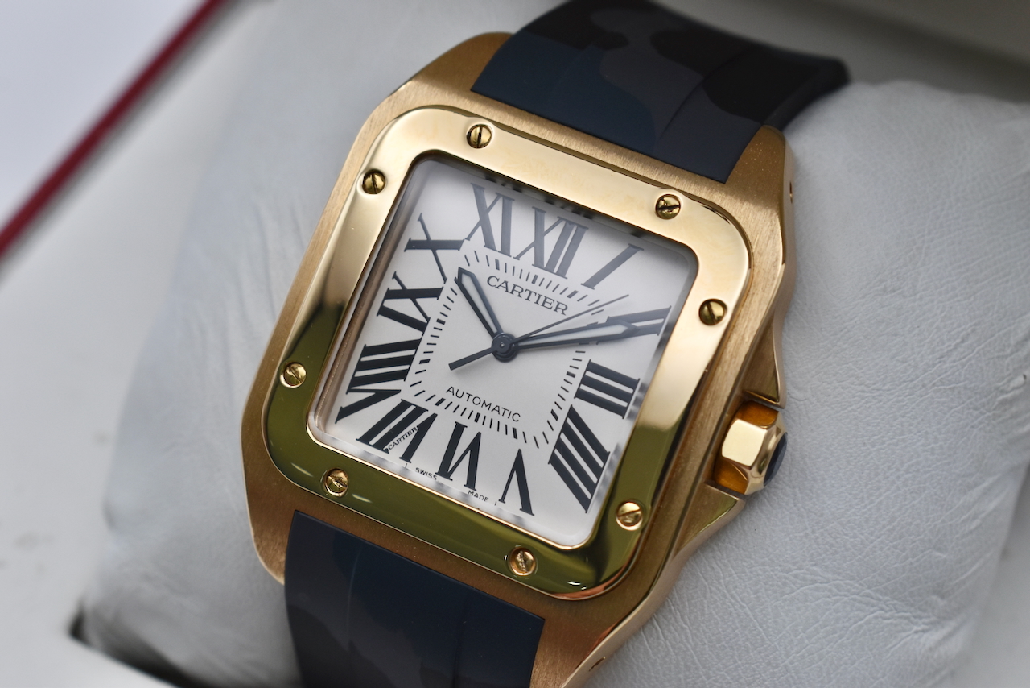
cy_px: 344
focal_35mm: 78
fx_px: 2232
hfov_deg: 26.0
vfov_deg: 17.5
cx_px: 515
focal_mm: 52
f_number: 8
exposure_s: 1/125
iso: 400
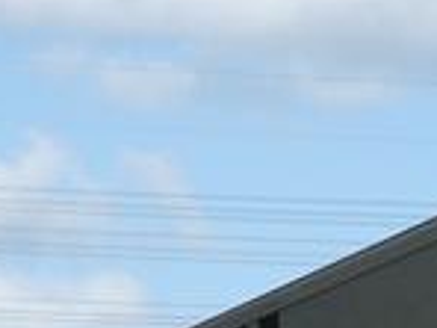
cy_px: 677
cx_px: 927
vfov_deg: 3.9
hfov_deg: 5.1
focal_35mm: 378
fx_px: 4772
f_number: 4.5
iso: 80
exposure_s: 1/500
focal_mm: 12.5
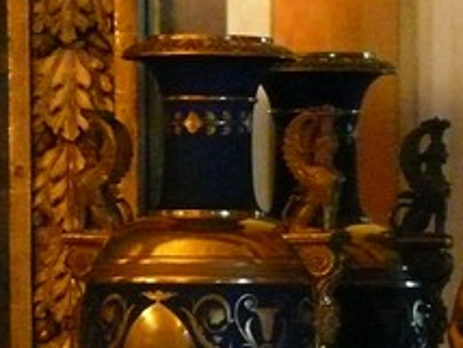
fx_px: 5905
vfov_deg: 3.4
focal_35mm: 441
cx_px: 593
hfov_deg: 4.5
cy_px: 398
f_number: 3.6
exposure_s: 1/13
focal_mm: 26.5
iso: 800
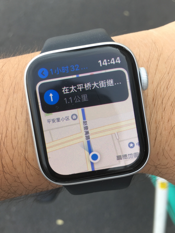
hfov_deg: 48.2
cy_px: 116
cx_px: 88
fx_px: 195
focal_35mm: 29
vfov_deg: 61.7
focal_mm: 4.15
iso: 25
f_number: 2.2
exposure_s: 1/135
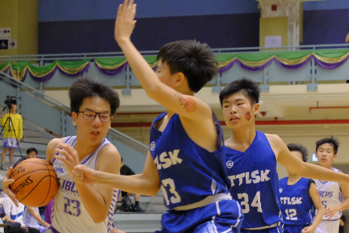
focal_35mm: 131
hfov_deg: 15.6
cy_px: 184
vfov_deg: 10.4
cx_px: 147
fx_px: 1270
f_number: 4
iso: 6400
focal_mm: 32.1
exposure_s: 1/340
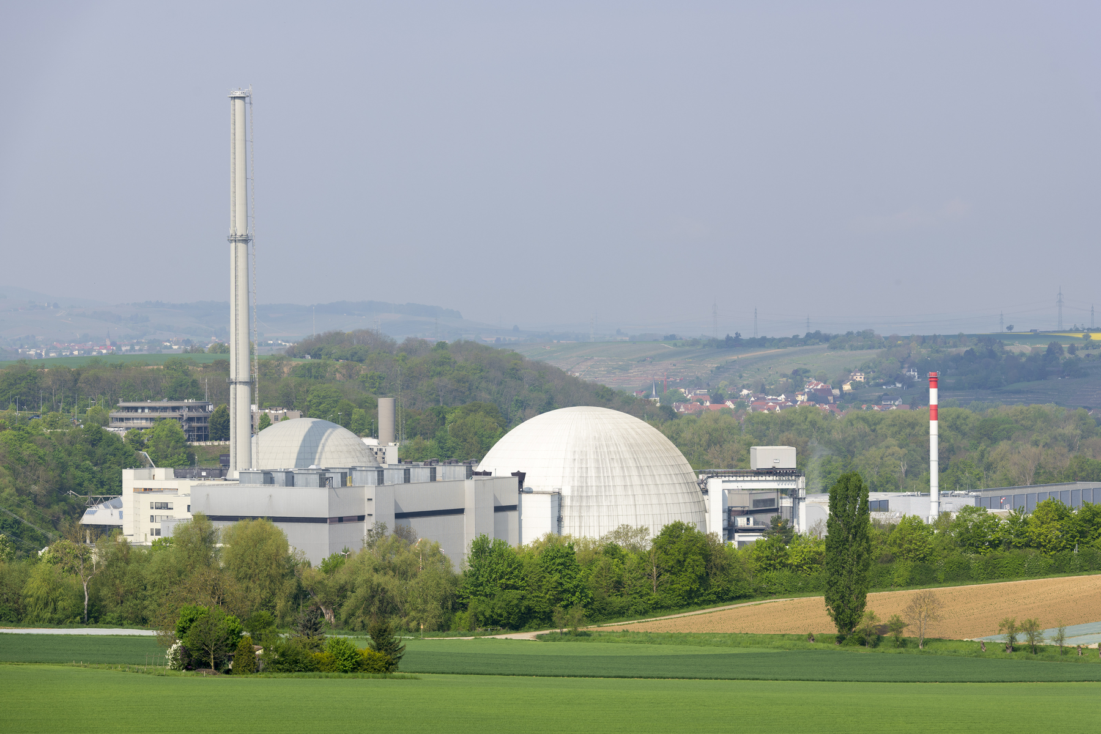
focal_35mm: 135
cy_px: 367
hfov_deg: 15.2
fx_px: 4128
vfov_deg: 10.2
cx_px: 550
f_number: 8
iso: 31
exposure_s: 1/160
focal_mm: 135
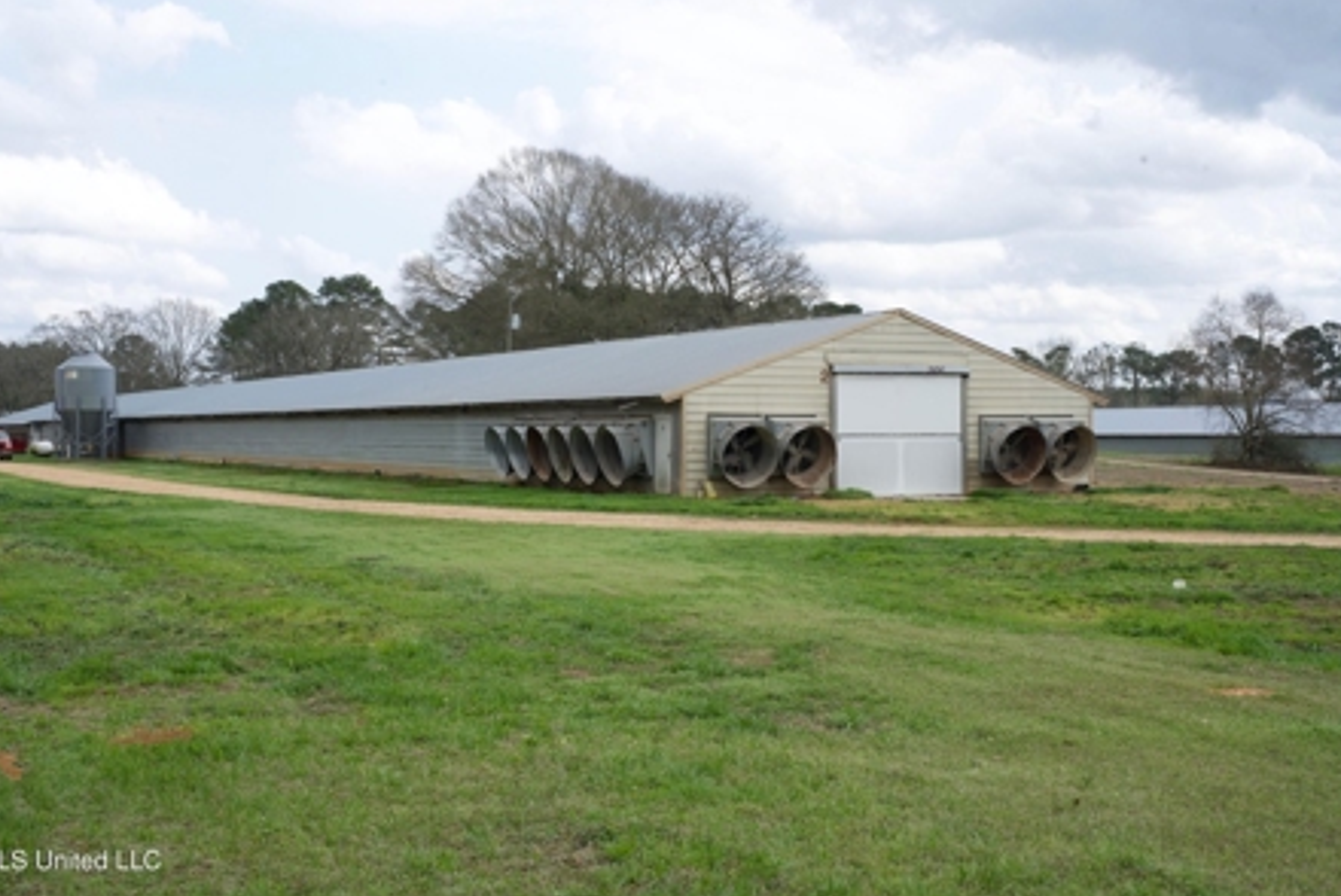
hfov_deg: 41.9
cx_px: 658
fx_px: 1752
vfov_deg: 28.7
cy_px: 445
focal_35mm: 47
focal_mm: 46
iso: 400
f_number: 16
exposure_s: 1/160
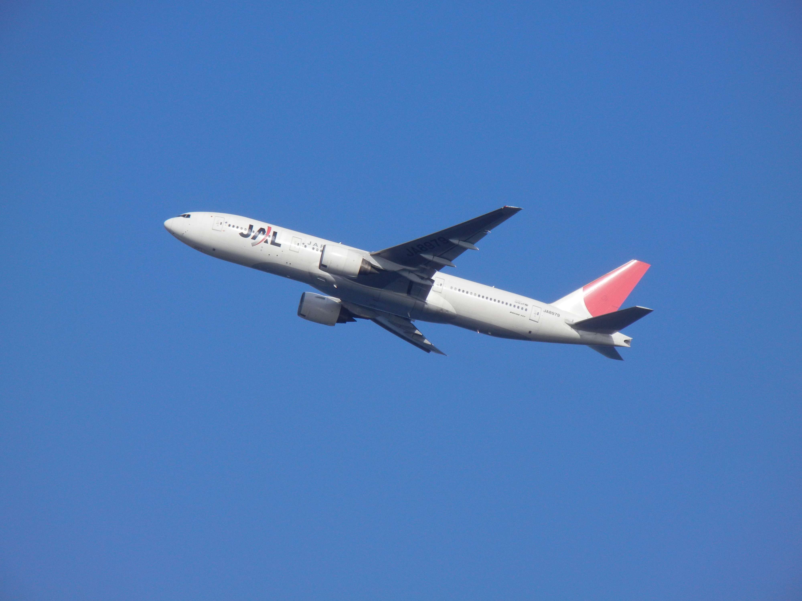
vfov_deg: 5.0
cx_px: 401
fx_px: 6951
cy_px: 300
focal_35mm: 300
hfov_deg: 6.6
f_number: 11.2
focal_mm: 54
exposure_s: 1/330
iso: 160
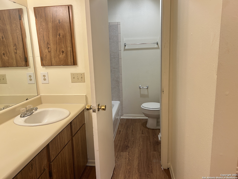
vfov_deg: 53.1
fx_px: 179
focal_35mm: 26
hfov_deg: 67.3
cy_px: 90
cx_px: 119
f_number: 1.5
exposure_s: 1/60
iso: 160
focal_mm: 5.7
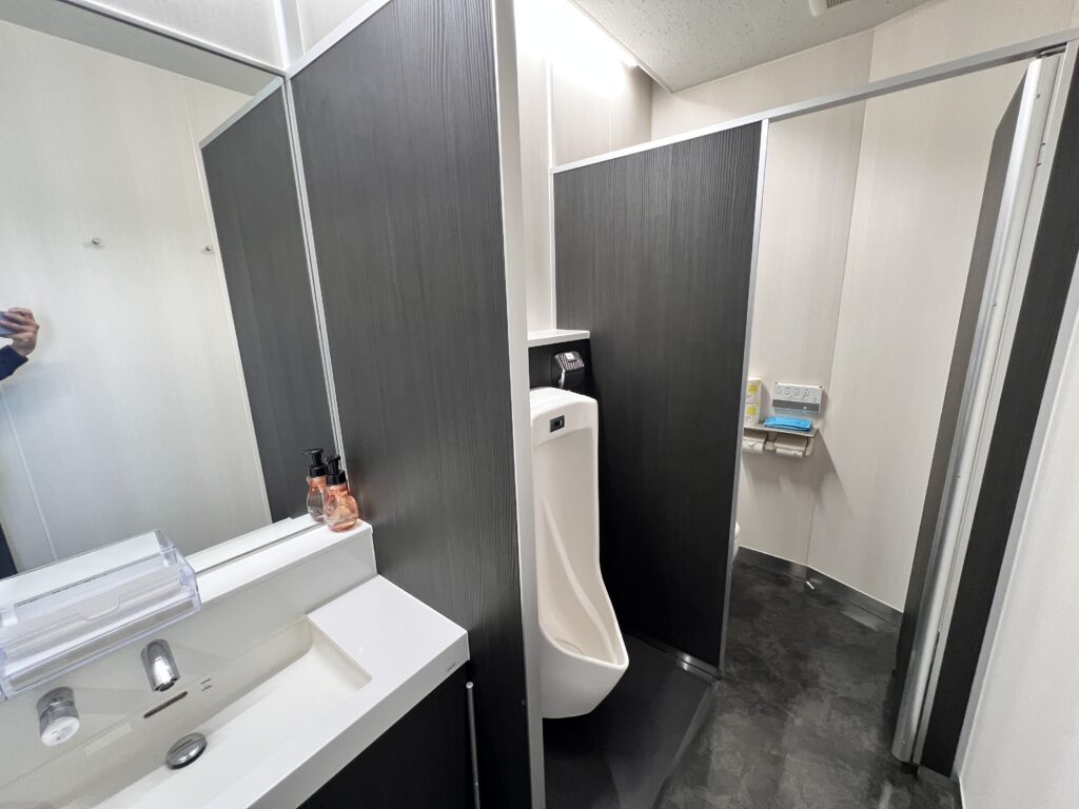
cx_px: 540
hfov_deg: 106.2
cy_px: 404
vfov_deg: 89.9
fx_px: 405
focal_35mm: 13
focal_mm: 1.57
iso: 320
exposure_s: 1/50
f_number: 1.8
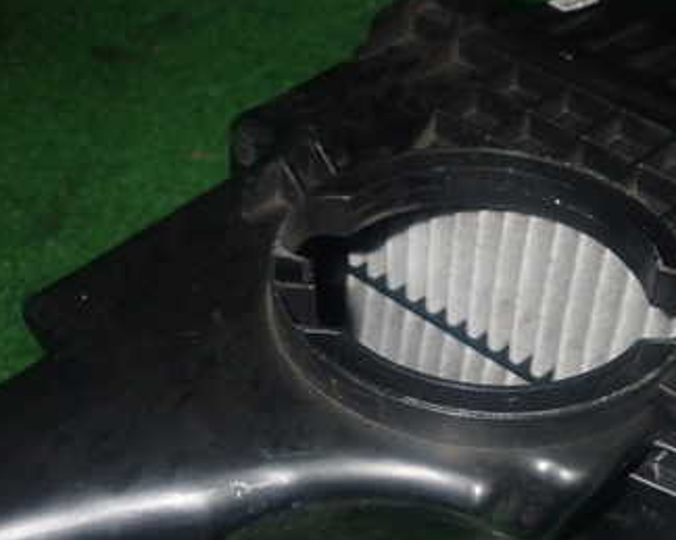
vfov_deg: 23.5
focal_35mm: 65
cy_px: 298
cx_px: 484
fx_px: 1300
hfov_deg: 28.8
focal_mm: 6.37
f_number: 7.1
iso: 800
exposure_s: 1/40
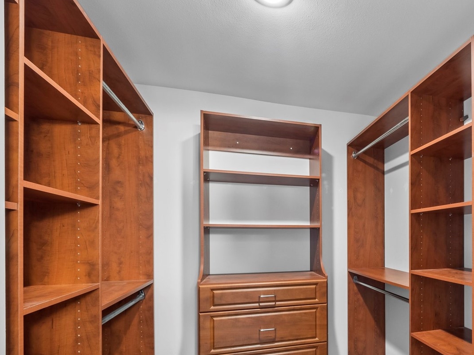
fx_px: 288
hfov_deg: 74.4
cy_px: 234
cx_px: 344
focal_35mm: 21
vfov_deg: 62.0
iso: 100
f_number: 9
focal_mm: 7
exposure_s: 13
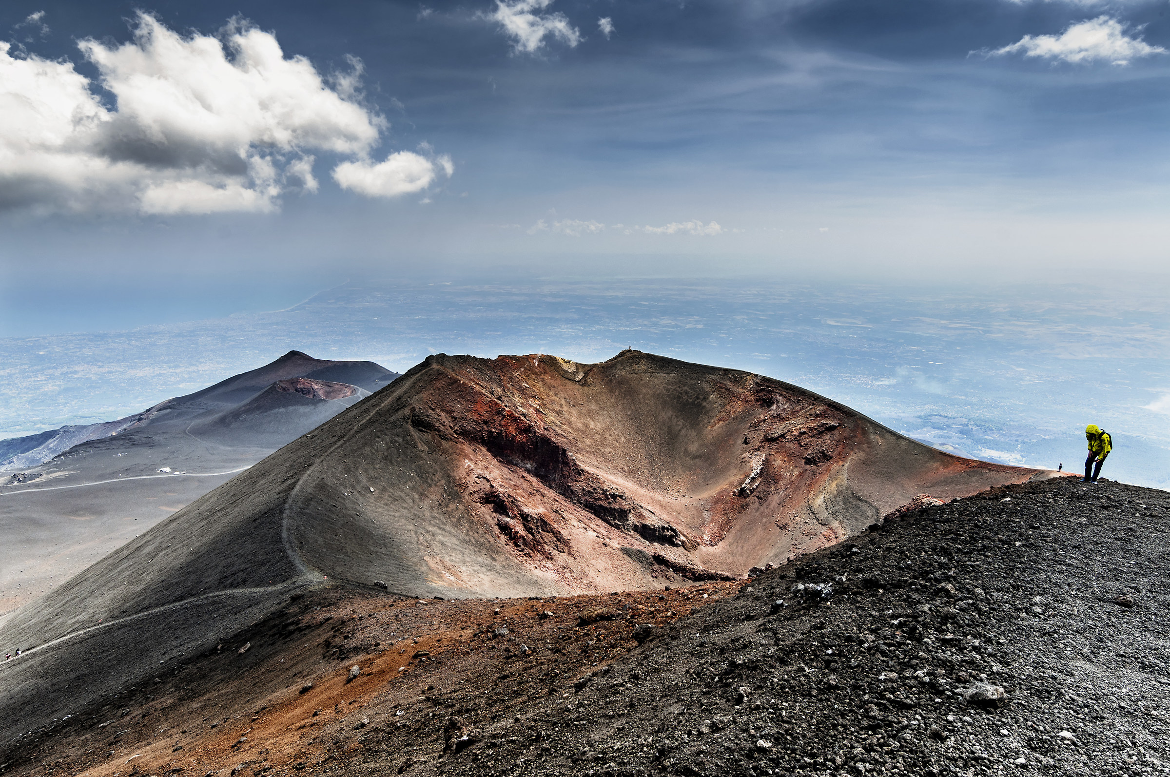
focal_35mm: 24
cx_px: 585
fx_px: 779
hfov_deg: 73.8
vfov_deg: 53.0
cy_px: 388
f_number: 11
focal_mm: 16
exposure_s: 1/160
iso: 200
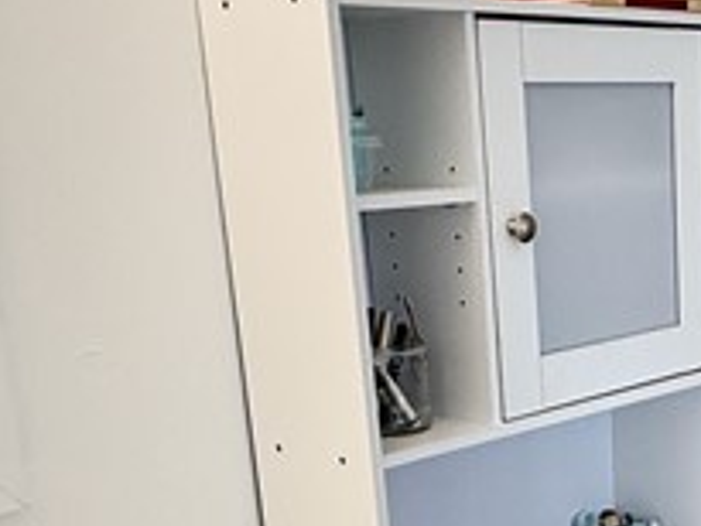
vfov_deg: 20.1
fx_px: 1418
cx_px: 704
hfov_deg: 26.3
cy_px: 581
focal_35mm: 70
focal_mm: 2.22
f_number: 2.2
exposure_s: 1/120
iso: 160
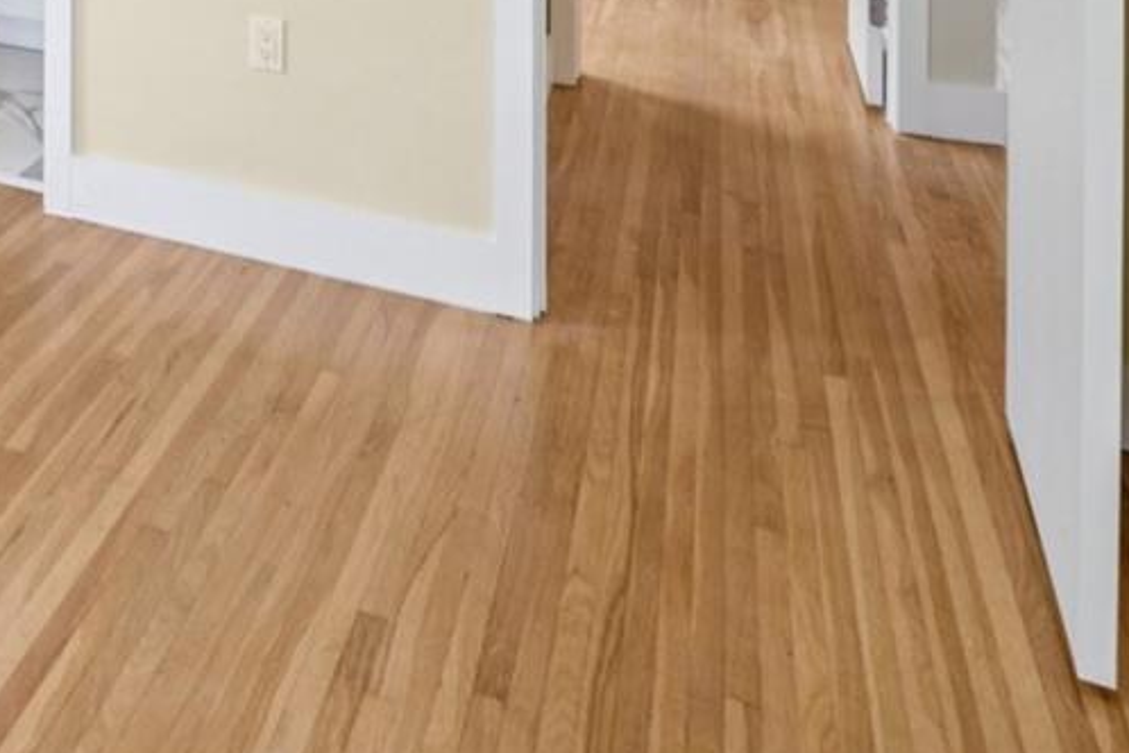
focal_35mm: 45
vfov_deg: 24.3
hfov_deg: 34.7
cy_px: -331
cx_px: -229
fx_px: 1411
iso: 200
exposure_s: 1/25
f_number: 9
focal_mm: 14
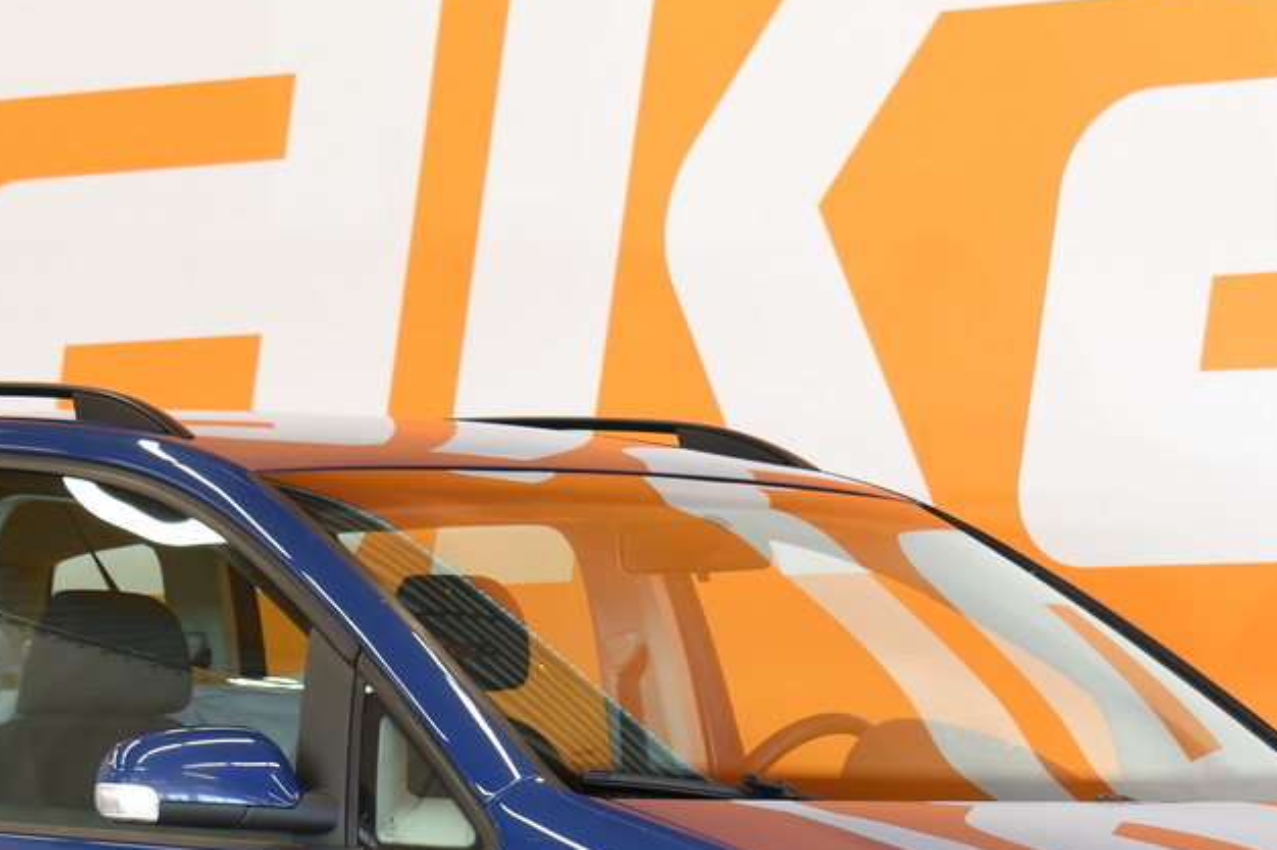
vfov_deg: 8.4
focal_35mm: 163
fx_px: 5780
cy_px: 754
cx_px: 528
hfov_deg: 12.6
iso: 100
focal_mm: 42
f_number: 6.7
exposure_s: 1/10
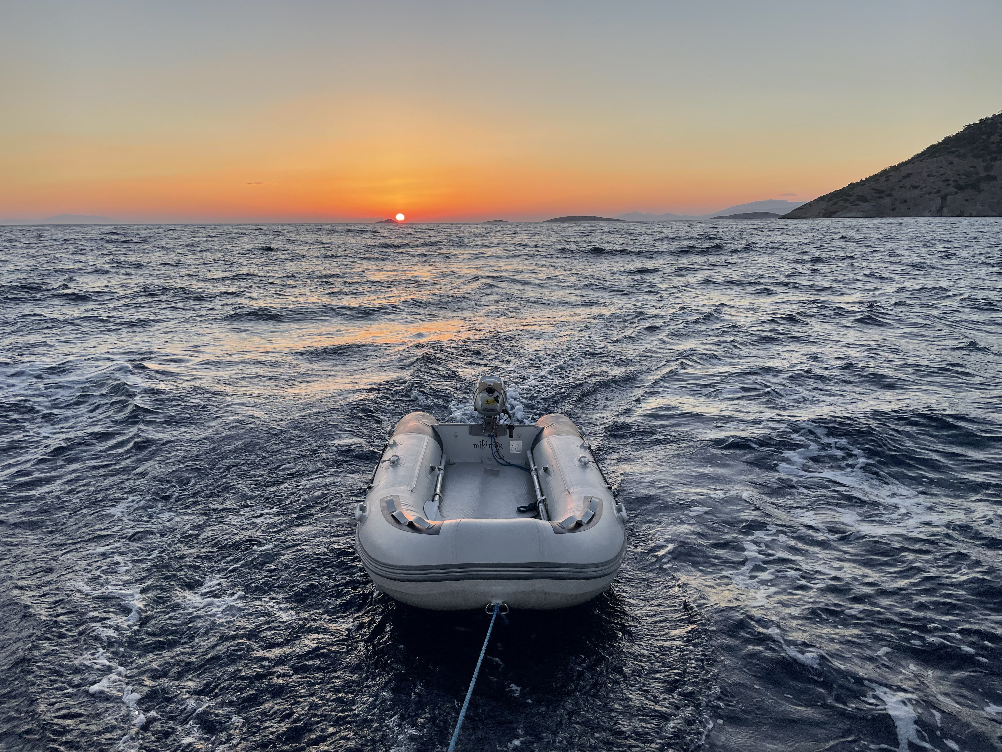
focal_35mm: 26
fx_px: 753
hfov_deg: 67.3
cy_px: 376
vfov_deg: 53.1
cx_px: 501
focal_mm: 4.2
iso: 32
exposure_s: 1/561
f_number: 1.6
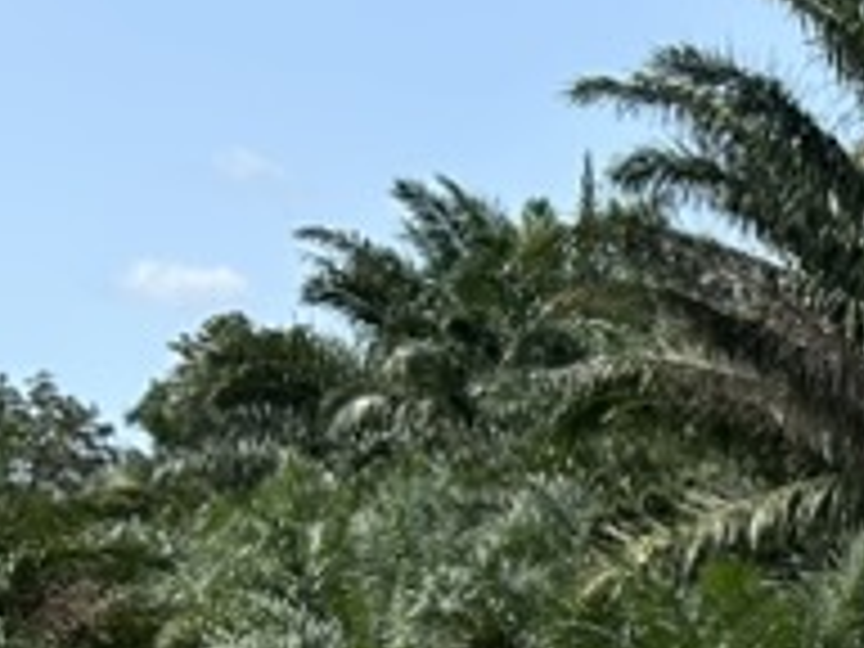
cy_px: 1476
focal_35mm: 139
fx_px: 3469
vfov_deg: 9.6
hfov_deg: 11.8
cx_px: 2012
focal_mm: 5.7
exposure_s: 1/2994
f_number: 1.5
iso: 50
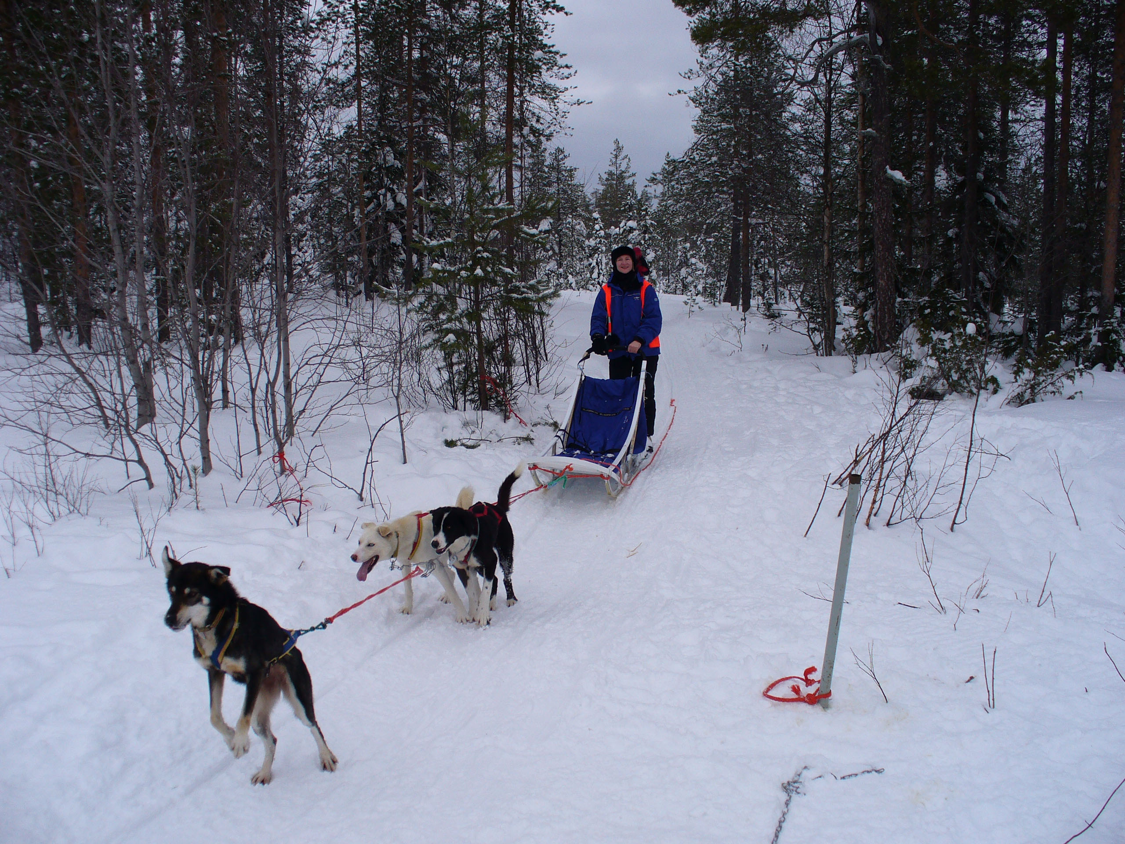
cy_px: 422
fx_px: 1202
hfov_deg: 50.1
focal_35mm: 37
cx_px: 562
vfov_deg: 38.7
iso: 80
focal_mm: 6.1
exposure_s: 1/250
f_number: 5.6
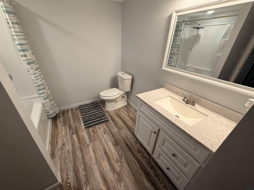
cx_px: 127
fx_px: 103
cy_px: 95
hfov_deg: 102.1
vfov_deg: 85.7
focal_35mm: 14
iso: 160
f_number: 2.2
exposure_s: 1/120
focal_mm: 2.22
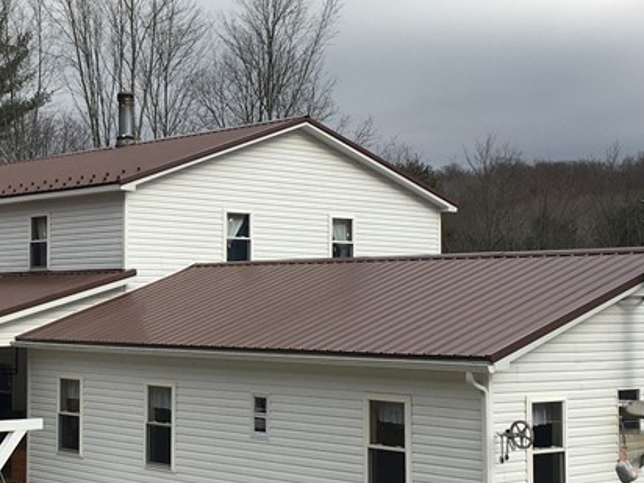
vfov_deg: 20.4
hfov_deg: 26.6
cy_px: 255
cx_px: 141
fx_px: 1339
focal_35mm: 72
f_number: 2.2
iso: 25
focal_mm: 4.15
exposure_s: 1/1040
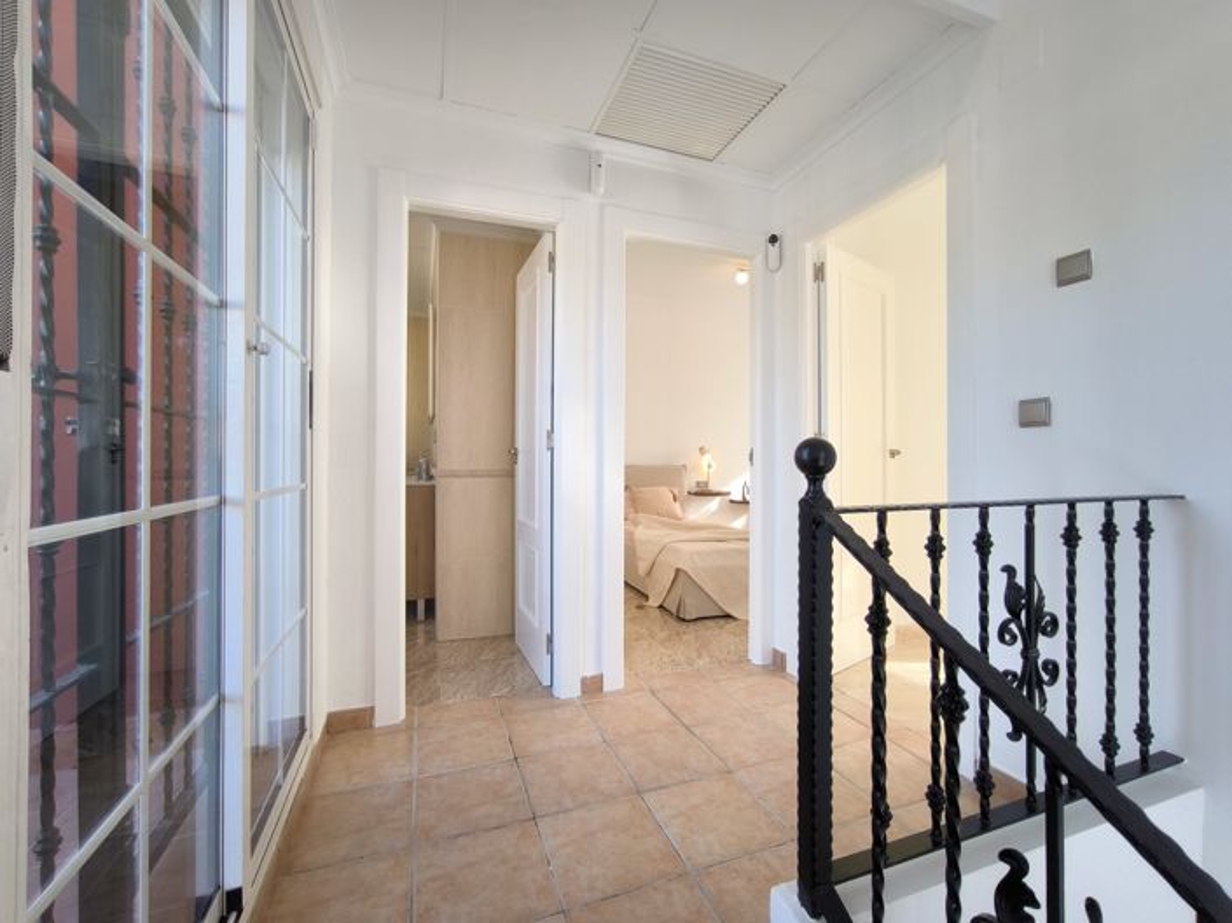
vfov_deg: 81.7
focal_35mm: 15
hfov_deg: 98.2
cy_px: 462
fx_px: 534
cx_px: 616
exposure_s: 1/100
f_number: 2.2
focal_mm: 1.91
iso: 80
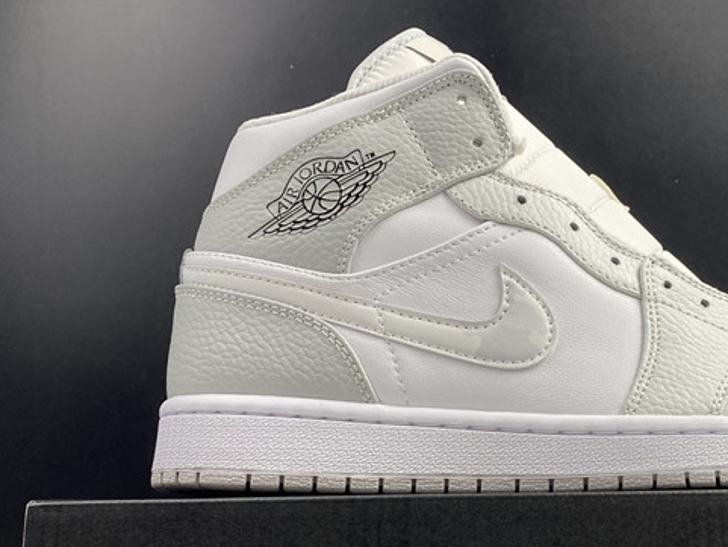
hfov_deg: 34.5
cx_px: 581
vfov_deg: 26.5
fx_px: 1136
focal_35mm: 54
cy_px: 442
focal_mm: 4.25
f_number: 1.8
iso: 80
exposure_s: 1/100
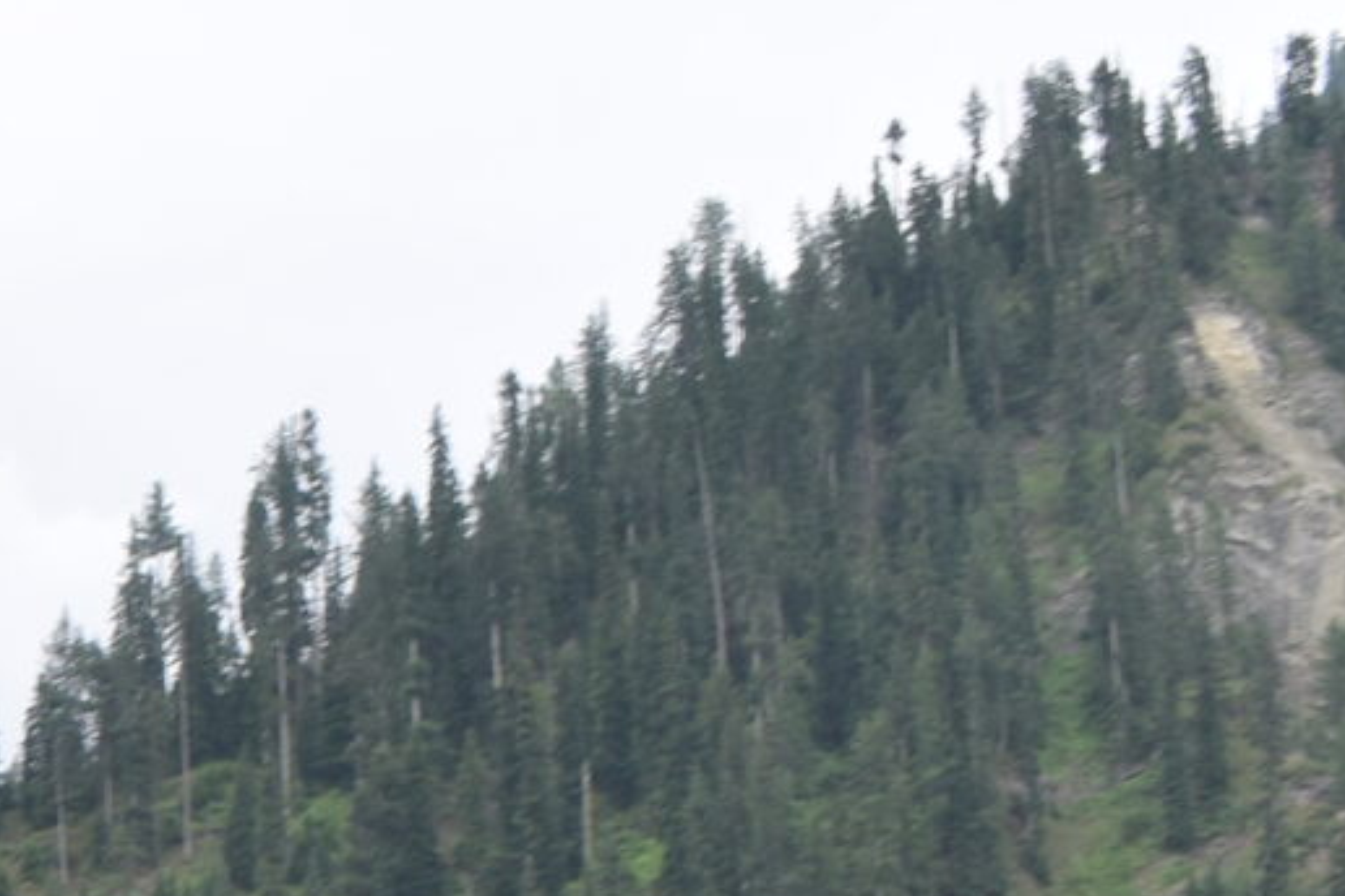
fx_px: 5006
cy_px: 1382
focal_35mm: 134
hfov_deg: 13.9
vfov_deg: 9.9
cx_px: -964
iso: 100
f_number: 5.6
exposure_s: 1/125
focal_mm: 18
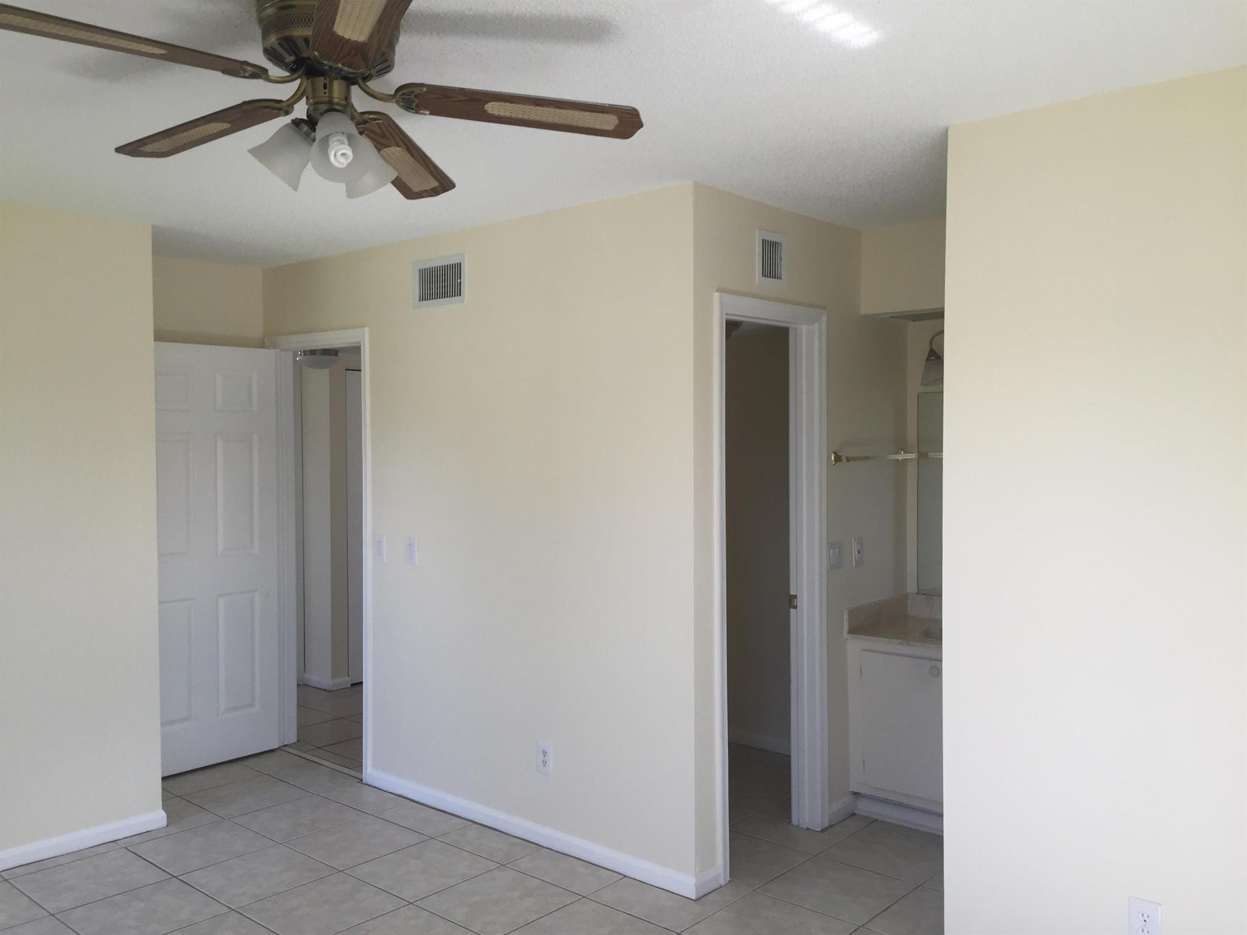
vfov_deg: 48.2
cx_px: 624
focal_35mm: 29
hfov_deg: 61.7
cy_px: 468
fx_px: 1045
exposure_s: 1/120
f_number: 2.2
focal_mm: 4.15
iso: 50
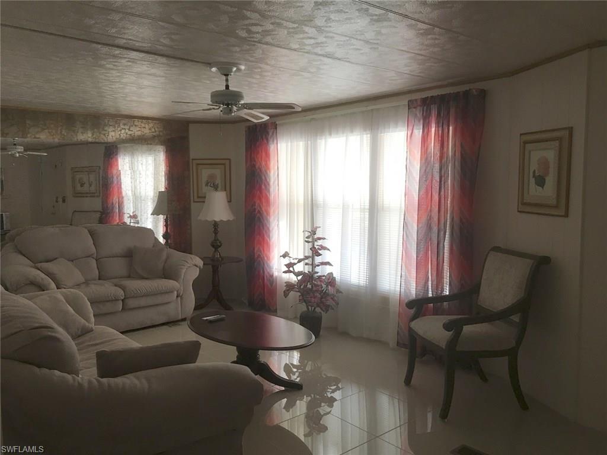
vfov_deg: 48.2
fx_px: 509
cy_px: 228
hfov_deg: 61.7
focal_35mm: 29
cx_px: 304
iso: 40
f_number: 2.2
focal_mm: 4.15
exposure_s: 1/30
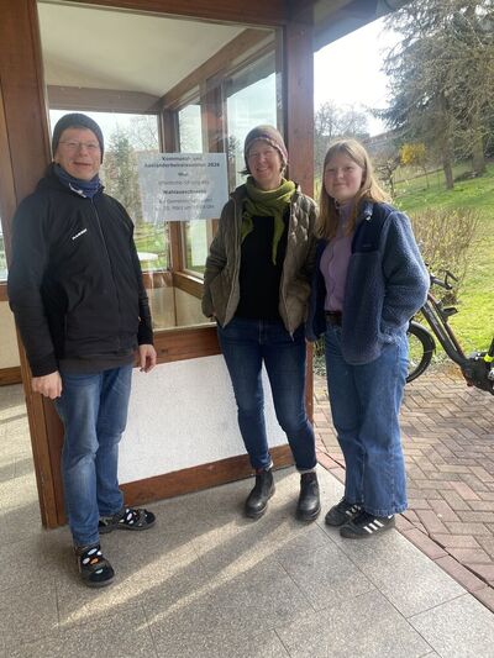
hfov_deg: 53.1
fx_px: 495
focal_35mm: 26
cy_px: 329
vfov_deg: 67.3
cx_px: 247
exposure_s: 1/225
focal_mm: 4.25
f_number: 1.8
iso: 32
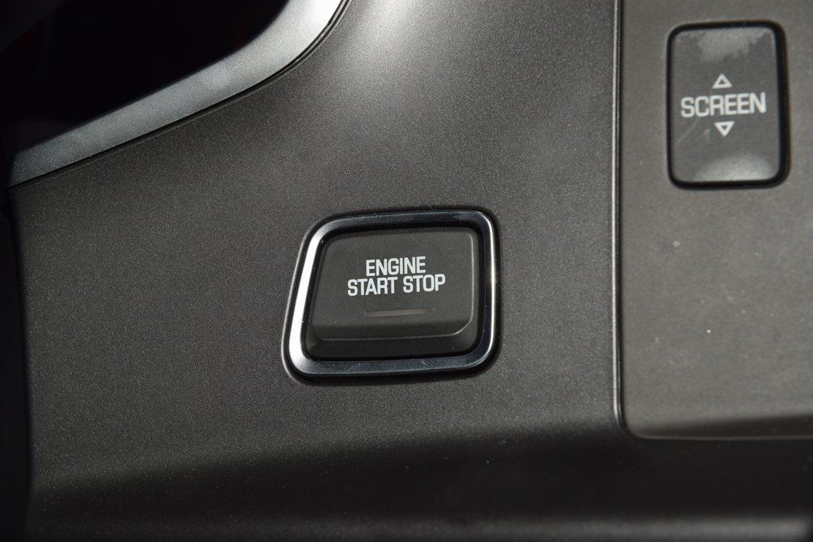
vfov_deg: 13.0
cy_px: 271
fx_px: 2371
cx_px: 406
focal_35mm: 105
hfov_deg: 19.5
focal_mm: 70
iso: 100
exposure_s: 1/125
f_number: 8
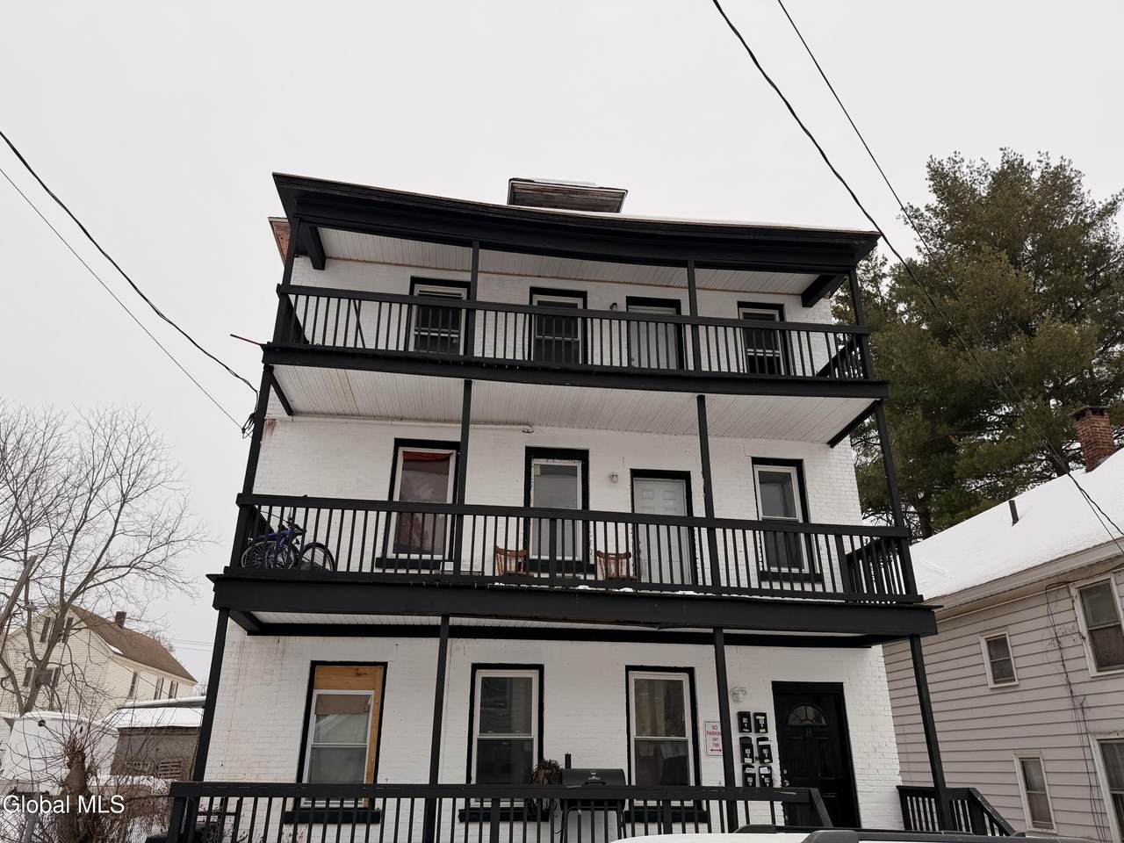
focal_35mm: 24
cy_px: 422
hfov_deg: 71.6
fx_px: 779
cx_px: 562
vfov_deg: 56.8
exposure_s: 1/3425
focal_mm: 6.76
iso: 80
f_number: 1.78
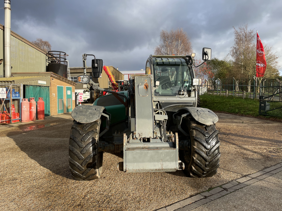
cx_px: 141
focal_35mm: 26
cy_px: 106
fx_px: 212
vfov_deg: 53.1
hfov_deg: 67.3
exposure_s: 1/1052
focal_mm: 4.2
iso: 32
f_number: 1.6
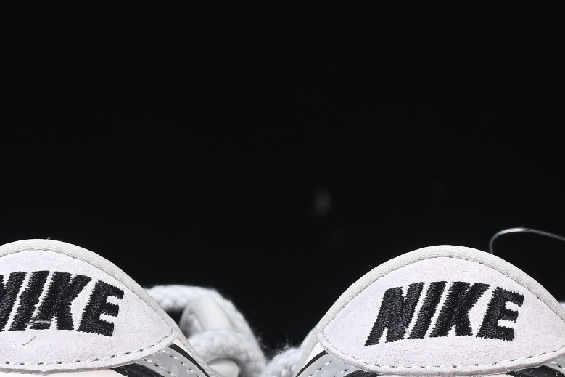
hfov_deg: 7.7
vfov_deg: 5.1
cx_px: 282
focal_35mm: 268
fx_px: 4205
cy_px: 309
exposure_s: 1/60
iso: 160
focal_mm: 50
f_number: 7.1
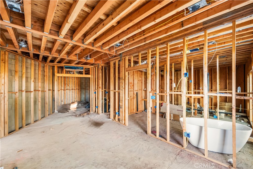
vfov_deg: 81.2
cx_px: 126
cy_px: 84
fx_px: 98
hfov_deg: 104.2
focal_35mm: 14
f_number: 8
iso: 4000
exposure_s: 1/25
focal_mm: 14
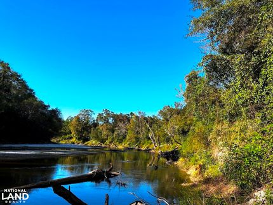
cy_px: 102
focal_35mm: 24
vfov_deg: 56.9
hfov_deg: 71.6
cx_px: 136
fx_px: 189
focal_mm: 6.86
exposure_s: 1/2353
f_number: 1.78
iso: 80
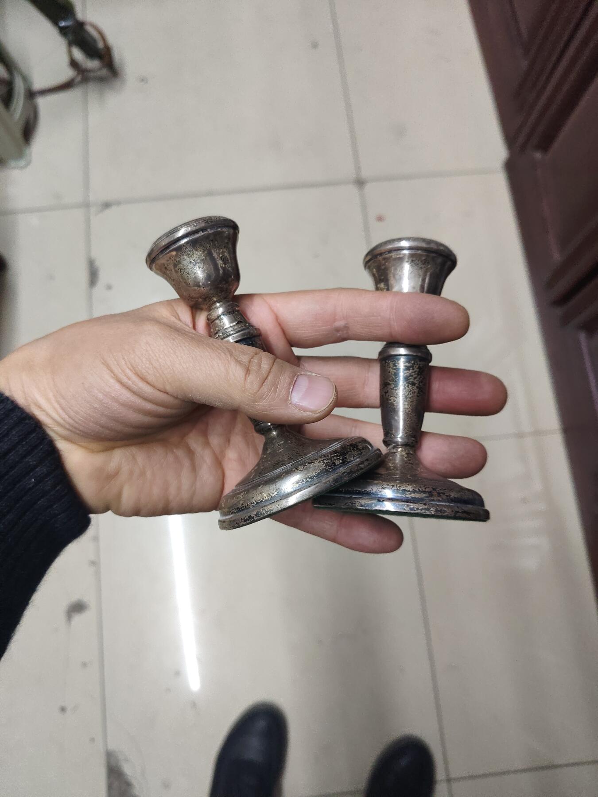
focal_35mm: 26
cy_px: 398
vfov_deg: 67.3
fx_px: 599
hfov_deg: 53.1
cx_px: 299
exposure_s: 1/100
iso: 1375
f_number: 1.88
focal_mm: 4.84
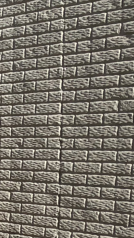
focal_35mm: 125
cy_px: 255
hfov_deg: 8.8
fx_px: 790
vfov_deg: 16.7
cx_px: -186
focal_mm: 3.99
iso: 20
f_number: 1.8
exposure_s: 1/2667
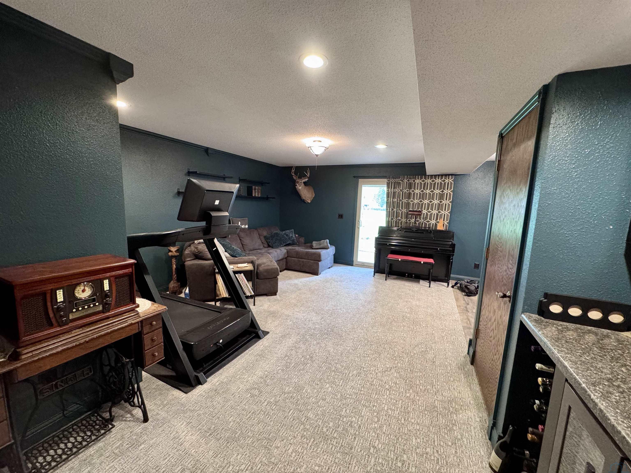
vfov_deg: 85.7
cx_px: 316
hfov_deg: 102.1
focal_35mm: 14
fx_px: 255
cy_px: 236
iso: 640
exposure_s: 1/60
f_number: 2.2
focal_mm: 2.22
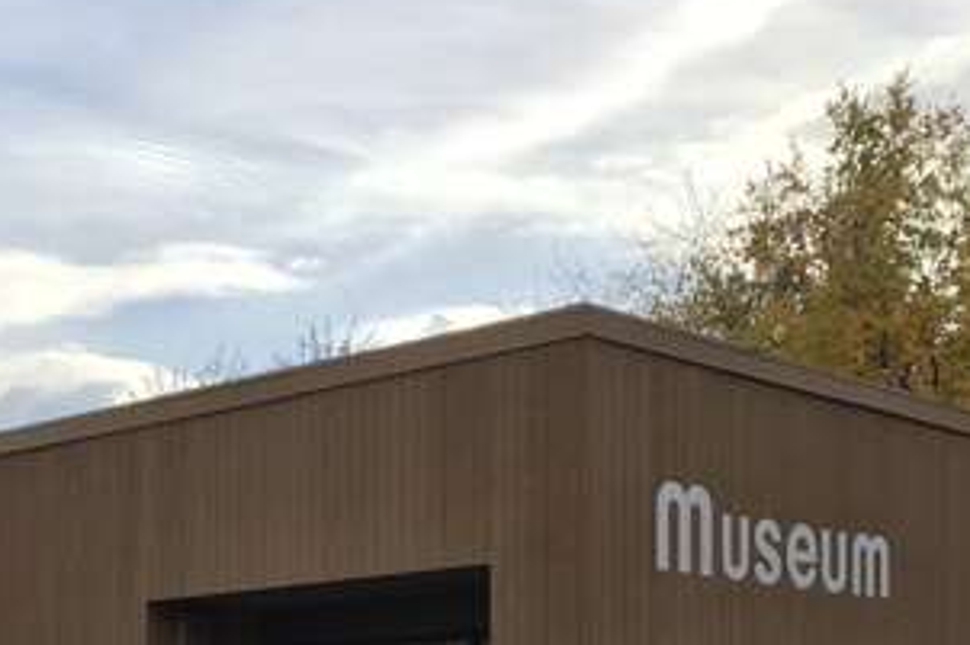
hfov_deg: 25.1
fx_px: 2154
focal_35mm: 80
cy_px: 815
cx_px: 241
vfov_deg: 16.2
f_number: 2.2
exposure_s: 1/1582
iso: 32
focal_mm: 4.15
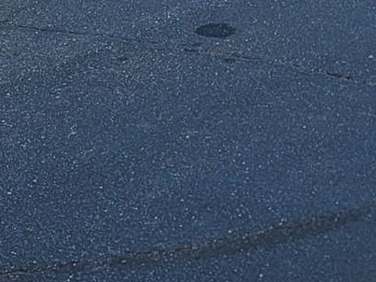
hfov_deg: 14.6
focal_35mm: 127
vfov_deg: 10.2
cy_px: -390
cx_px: 535
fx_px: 1379
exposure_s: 1/335
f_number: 1.8
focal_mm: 7
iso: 20
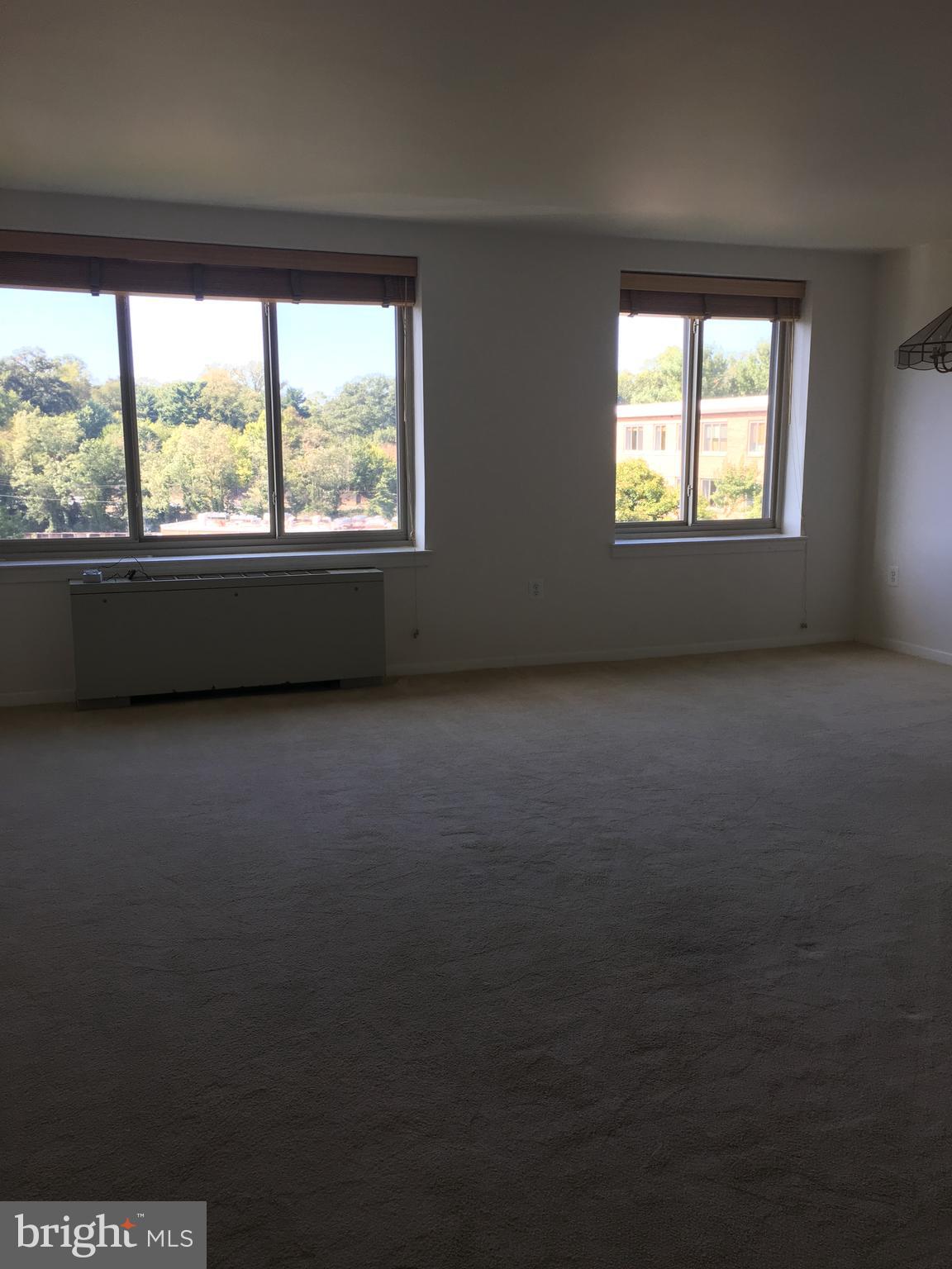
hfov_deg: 48.2
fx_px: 1063
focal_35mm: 29
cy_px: 634
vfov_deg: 61.7
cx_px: 476
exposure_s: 1/100
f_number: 2.2
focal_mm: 4.15
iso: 32
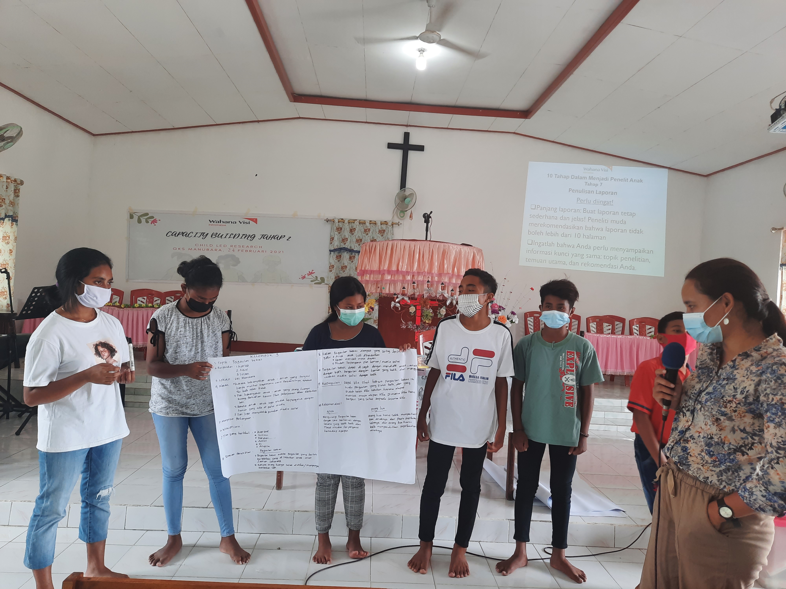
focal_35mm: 25
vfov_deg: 54.9
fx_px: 568
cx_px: 393
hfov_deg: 69.4
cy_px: 294
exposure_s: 1/50
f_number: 2
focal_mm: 4.6
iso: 64
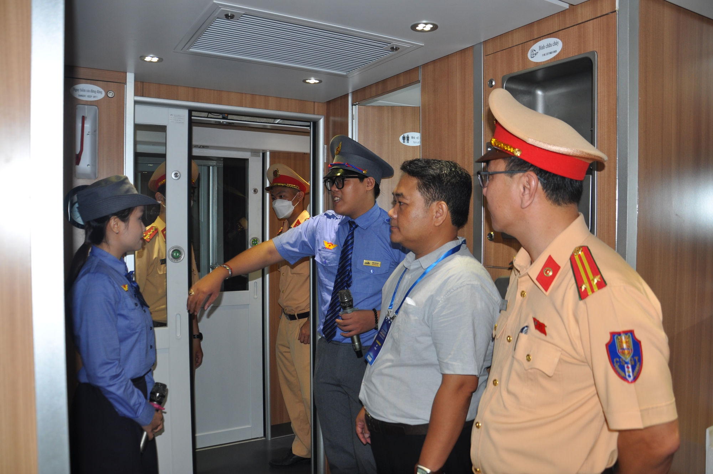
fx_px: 534
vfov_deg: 47.8
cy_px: 237
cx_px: 356
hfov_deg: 67.4
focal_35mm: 27
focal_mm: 18
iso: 200
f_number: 3.5
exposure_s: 1/60
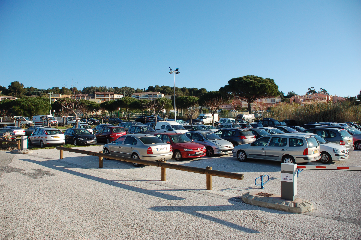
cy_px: 120
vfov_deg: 47.8
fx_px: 271
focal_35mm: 27
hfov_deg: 67.4
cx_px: 180
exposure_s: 1/250
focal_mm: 18
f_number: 8
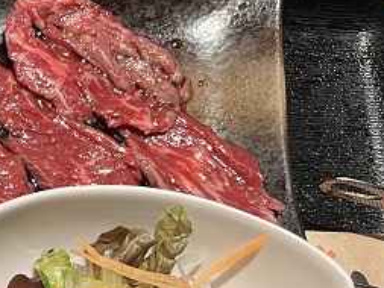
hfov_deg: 20.2
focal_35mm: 83
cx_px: -197
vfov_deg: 16.8
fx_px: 921
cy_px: 377
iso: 64
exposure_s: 1/50
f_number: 1.5
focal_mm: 5.7
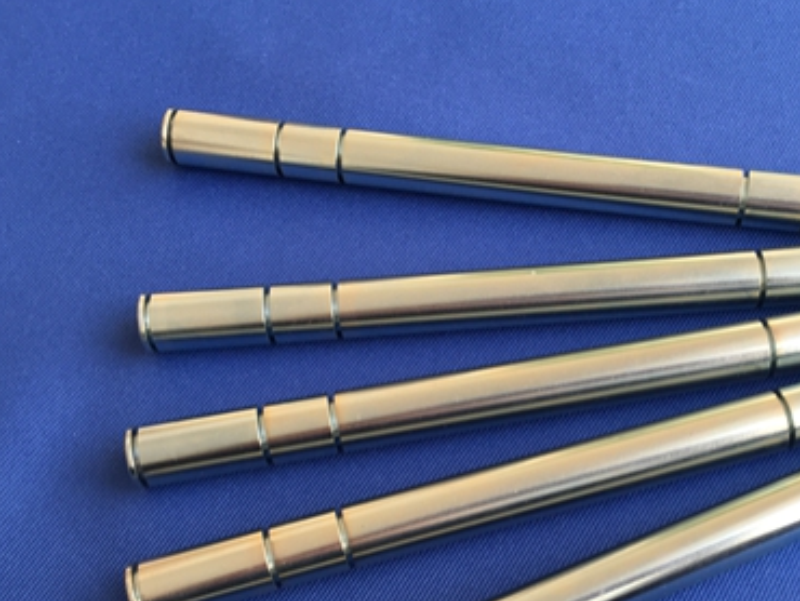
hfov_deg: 40.1
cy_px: 411
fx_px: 1087
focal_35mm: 47
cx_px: 508
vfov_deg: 30.6
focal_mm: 4.15
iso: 40
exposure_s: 1/100
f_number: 2.2
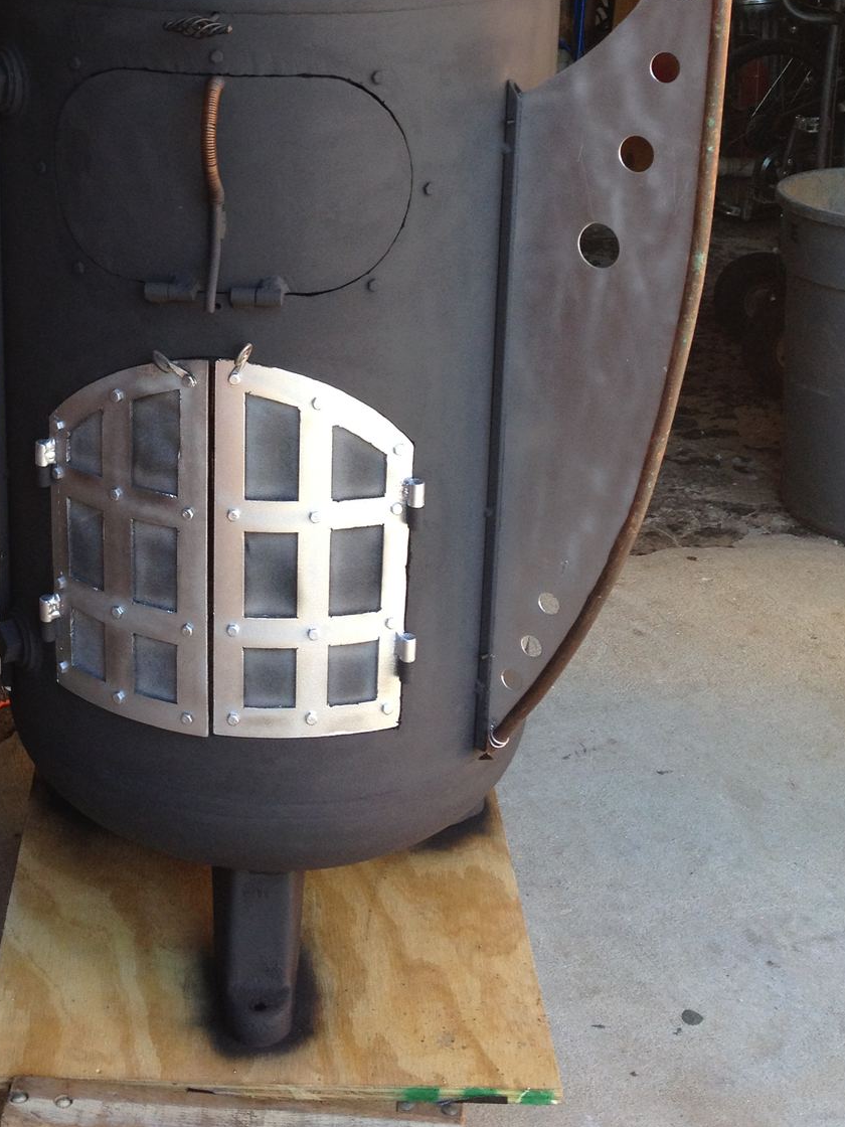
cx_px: 184
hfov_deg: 24.1
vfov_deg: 31.3
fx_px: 1953
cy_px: 211
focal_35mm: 60
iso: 64
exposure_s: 1/120
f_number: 2.4
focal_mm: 4.28
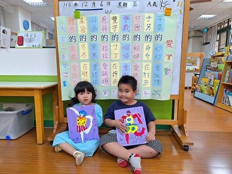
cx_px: 116
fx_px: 154
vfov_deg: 58.9
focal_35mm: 23
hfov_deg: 73.9
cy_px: 87
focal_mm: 5.54
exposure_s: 1/40
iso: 80
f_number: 1.8
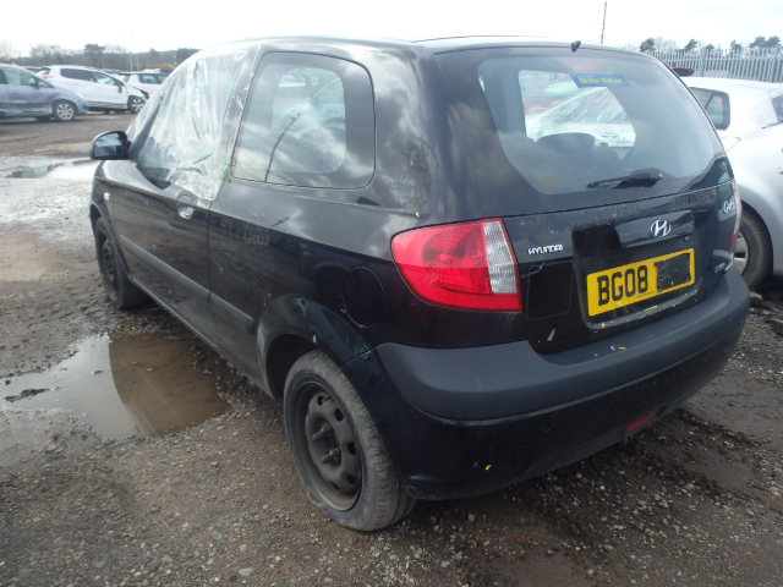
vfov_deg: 49.7
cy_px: 294
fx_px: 633
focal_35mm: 28
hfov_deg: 63.4
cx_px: 392
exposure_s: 1/250
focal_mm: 5
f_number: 3.9
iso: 125
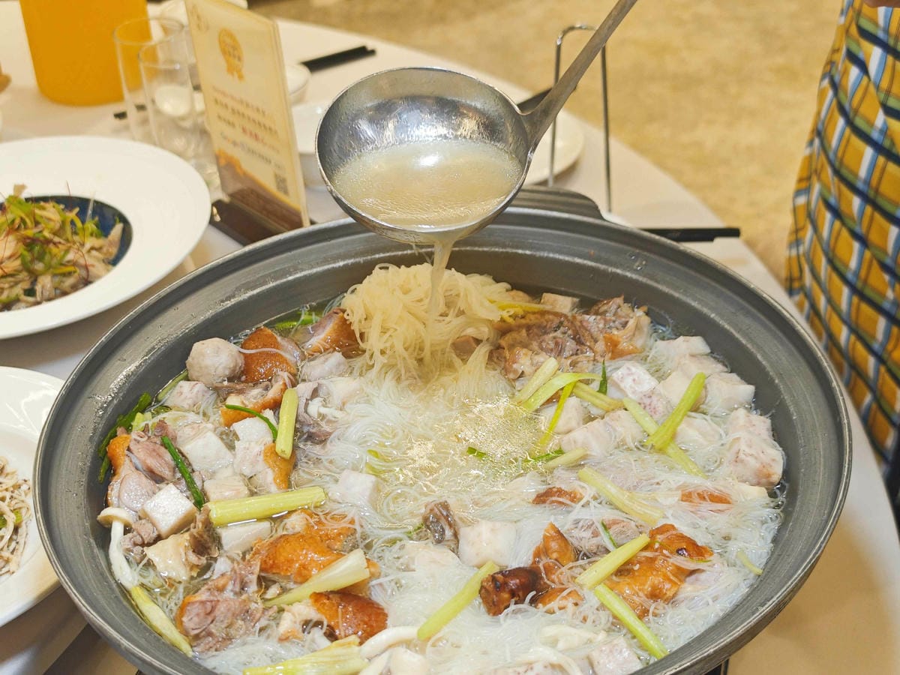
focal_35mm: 48
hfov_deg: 39.7
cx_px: 450
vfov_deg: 30.3
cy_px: 338
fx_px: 1248
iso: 400
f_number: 2
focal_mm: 8.72
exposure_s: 1/120
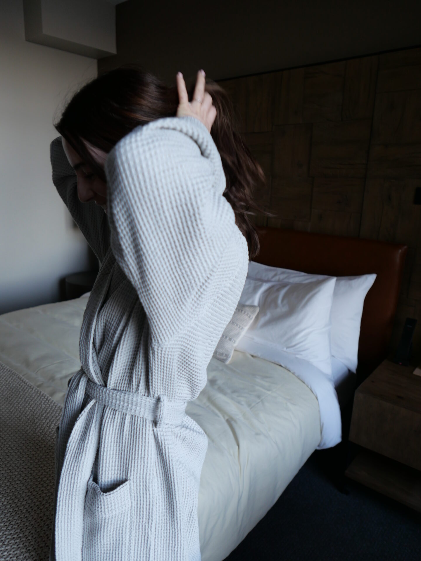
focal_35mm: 24
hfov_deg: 56.8
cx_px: 210
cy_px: 280
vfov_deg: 71.6
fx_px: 389
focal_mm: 10.9
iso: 200
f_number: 1.8
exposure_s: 1/125
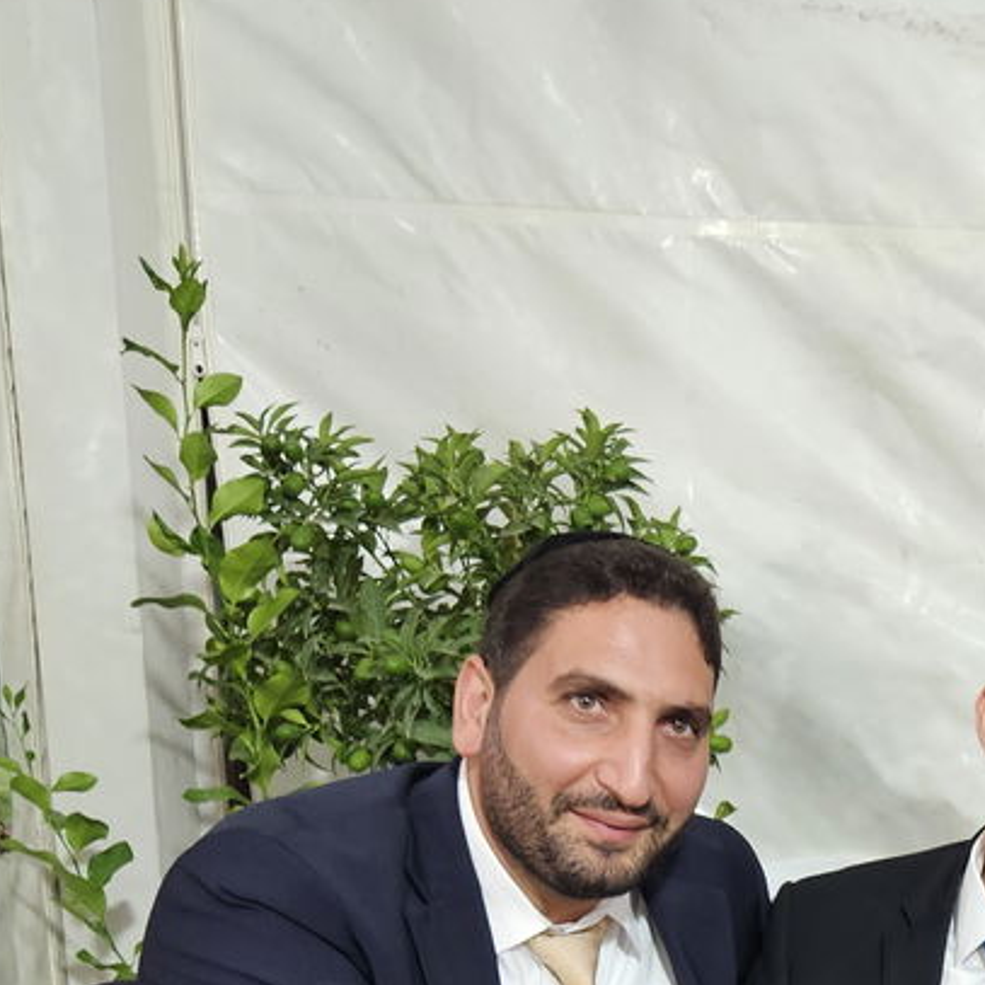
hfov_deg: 23.1
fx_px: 2254
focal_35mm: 70
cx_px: 1101
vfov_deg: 22.3
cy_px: 1254
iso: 320
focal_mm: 5.4
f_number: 1.8
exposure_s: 1/100
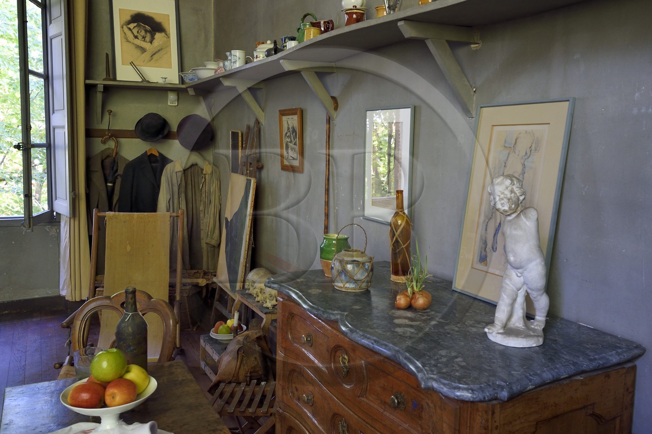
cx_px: 326
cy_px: 217
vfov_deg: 42.3
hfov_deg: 60.3
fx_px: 561
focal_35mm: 31
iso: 800
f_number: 8
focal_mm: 31
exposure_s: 1/20
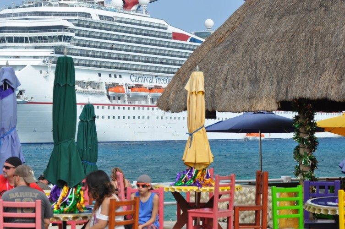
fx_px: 1120
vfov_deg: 11.7
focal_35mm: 117
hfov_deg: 17.5
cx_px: 172
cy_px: 114
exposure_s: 1/800
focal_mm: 78
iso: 200
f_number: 7.1
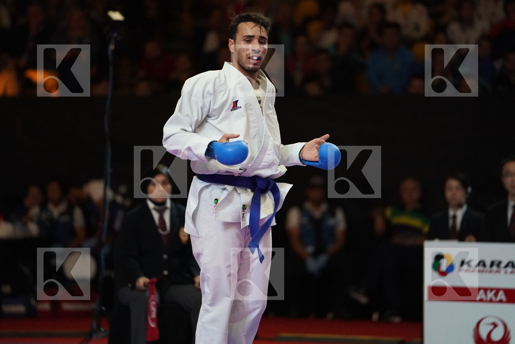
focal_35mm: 200
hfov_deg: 10.3
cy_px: 172
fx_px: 2861
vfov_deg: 6.9
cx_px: 258
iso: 6400
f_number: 2.8
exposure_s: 1/1000
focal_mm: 200
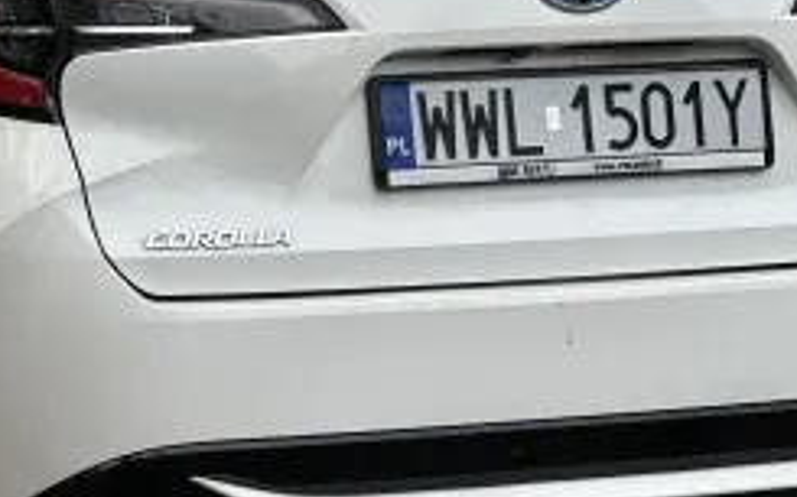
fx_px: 4625
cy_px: 263
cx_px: 172
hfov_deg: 9.8
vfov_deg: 6.2
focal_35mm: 213
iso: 50
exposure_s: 1/121
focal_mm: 9
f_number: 2.8
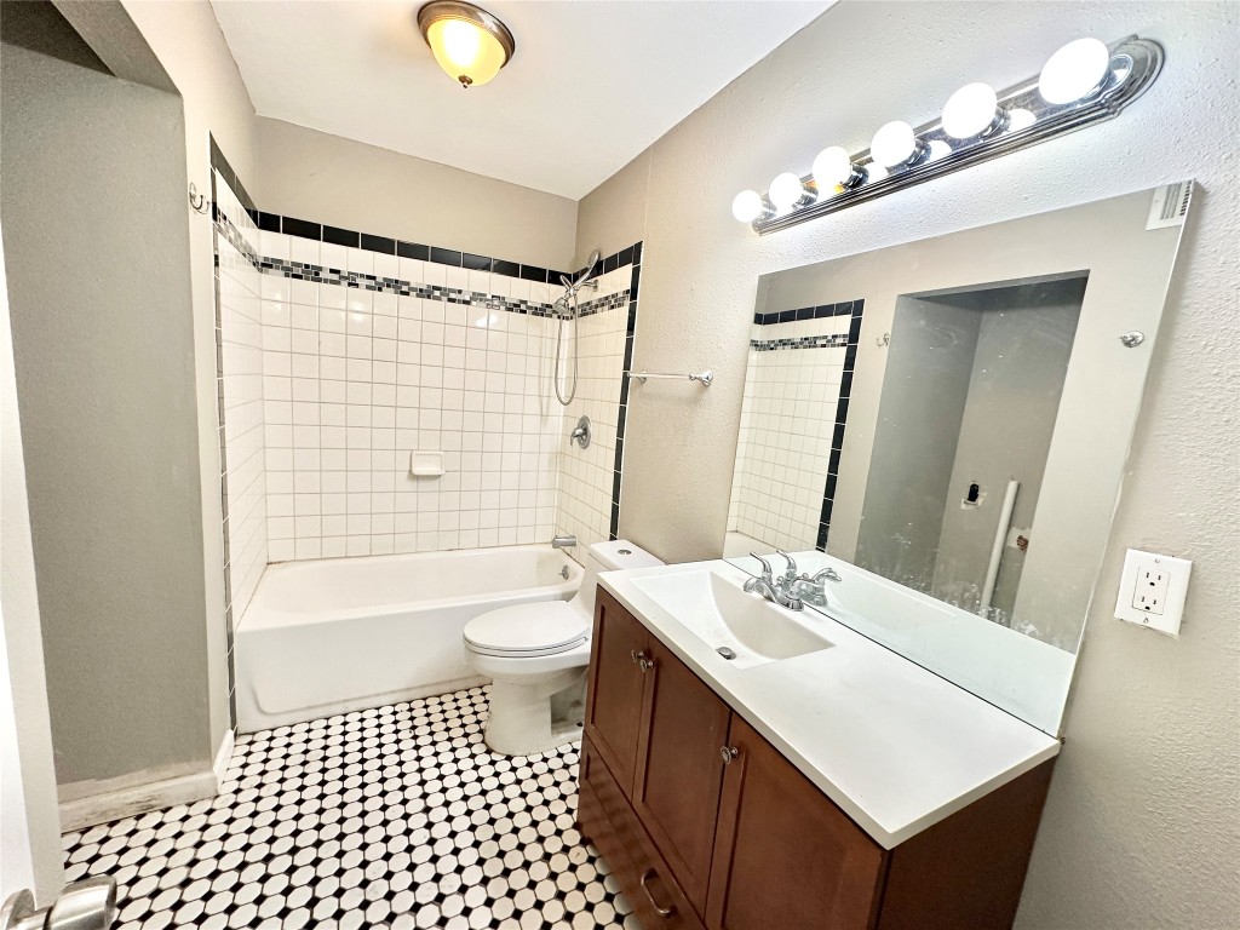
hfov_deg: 102.1
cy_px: 465
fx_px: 502
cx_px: 620
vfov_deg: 85.7
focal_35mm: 14
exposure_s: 1/120
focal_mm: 2.22
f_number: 2.2
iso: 200
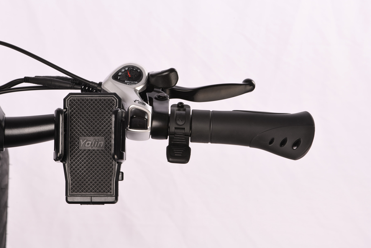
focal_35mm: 105
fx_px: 1082
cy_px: 124
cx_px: 186
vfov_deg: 13.0
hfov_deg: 19.5
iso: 100
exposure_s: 1/100
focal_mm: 105
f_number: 25
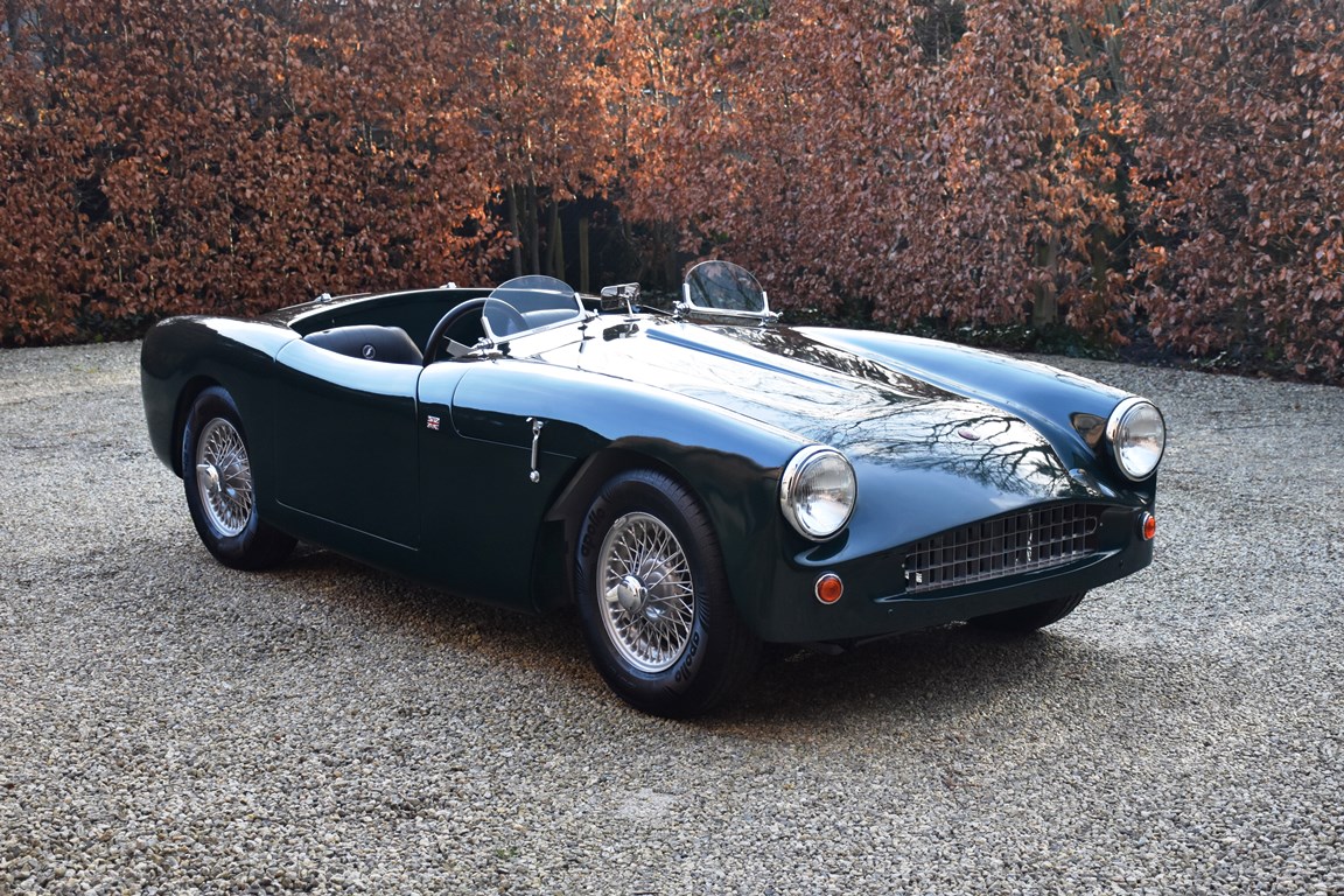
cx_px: 672
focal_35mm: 48
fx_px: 1792
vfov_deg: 28.1
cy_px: 448
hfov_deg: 41.1
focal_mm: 32
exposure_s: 1/250
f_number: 4
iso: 720
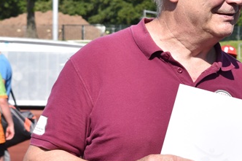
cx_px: 281
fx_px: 1458
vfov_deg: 6.3
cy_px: 117
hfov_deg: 9.4
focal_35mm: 217
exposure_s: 1/640
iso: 200
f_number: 8
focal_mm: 48
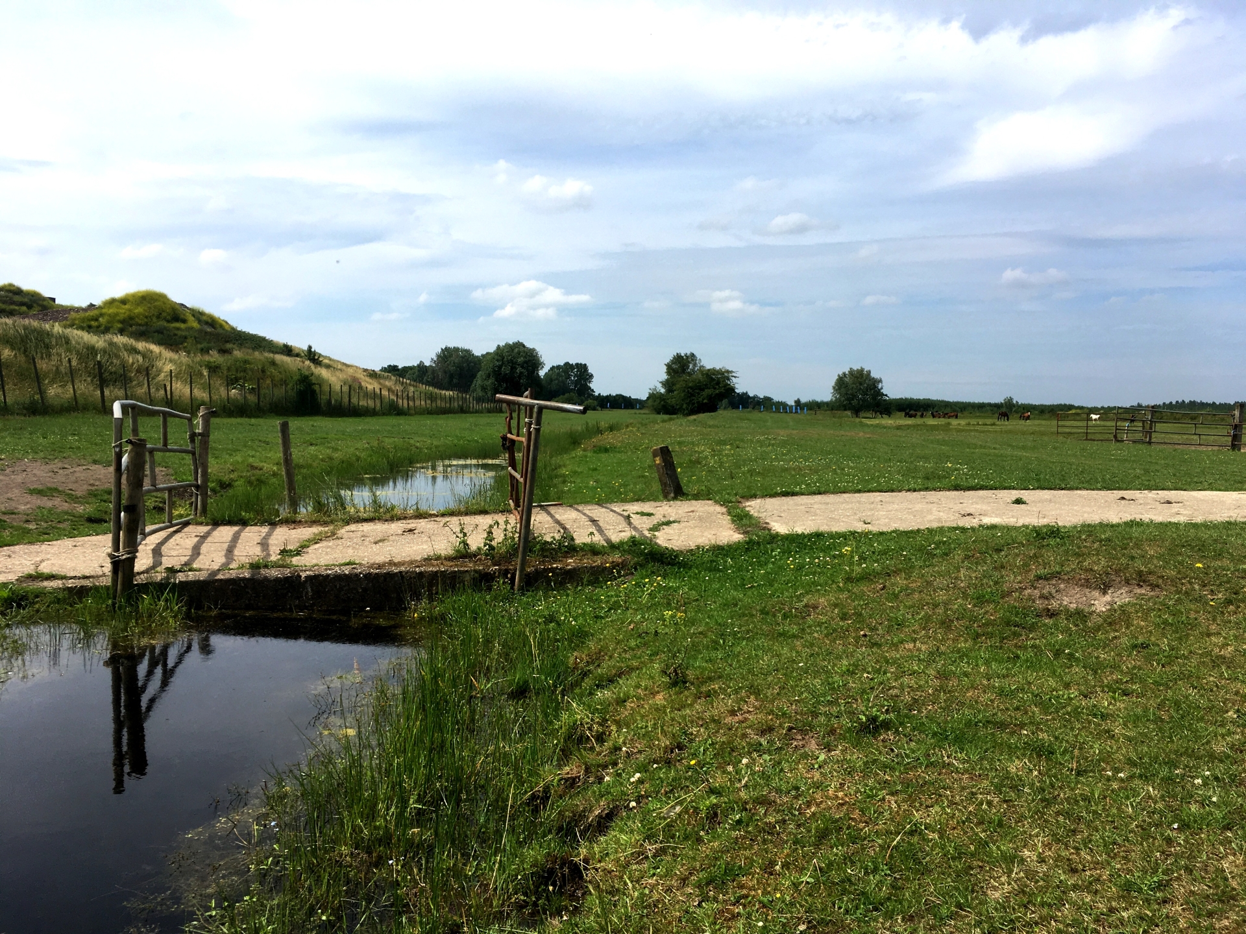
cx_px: 623
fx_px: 1044
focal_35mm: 29
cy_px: 467
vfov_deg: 48.2
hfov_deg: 61.7
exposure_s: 1/2079
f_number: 2.2
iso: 25
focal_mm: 4.15
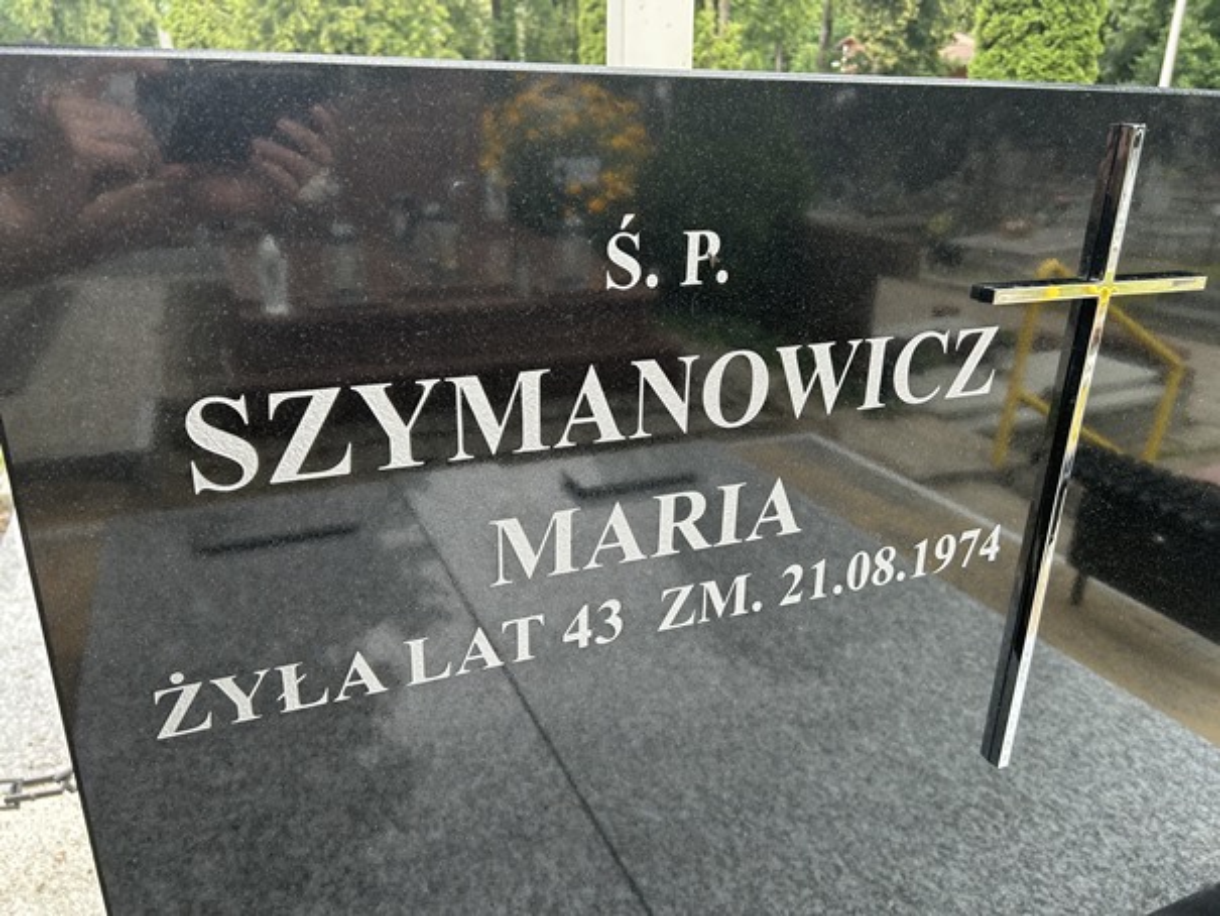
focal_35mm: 26
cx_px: 610
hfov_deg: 67.3
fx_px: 917
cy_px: 458
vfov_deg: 53.1
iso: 40
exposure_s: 1/182
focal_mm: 5.7
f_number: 1.5
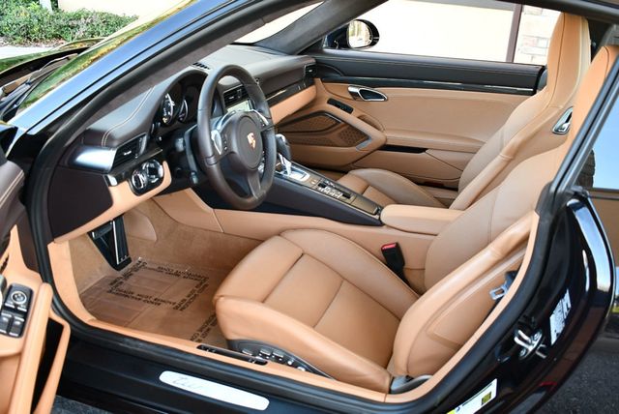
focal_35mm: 36
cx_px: 310
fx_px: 620
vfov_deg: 36.9
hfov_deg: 53.1
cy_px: 207
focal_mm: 18
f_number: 3.5
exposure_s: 1/200
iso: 800
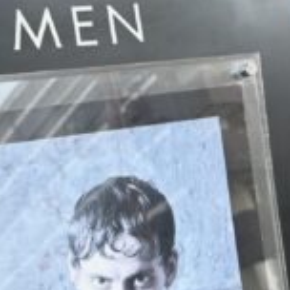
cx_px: 168
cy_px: 151
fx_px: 645
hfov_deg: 25.3
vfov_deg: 25.4
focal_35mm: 68
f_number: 1.5
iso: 50
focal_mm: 5.7
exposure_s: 1/340
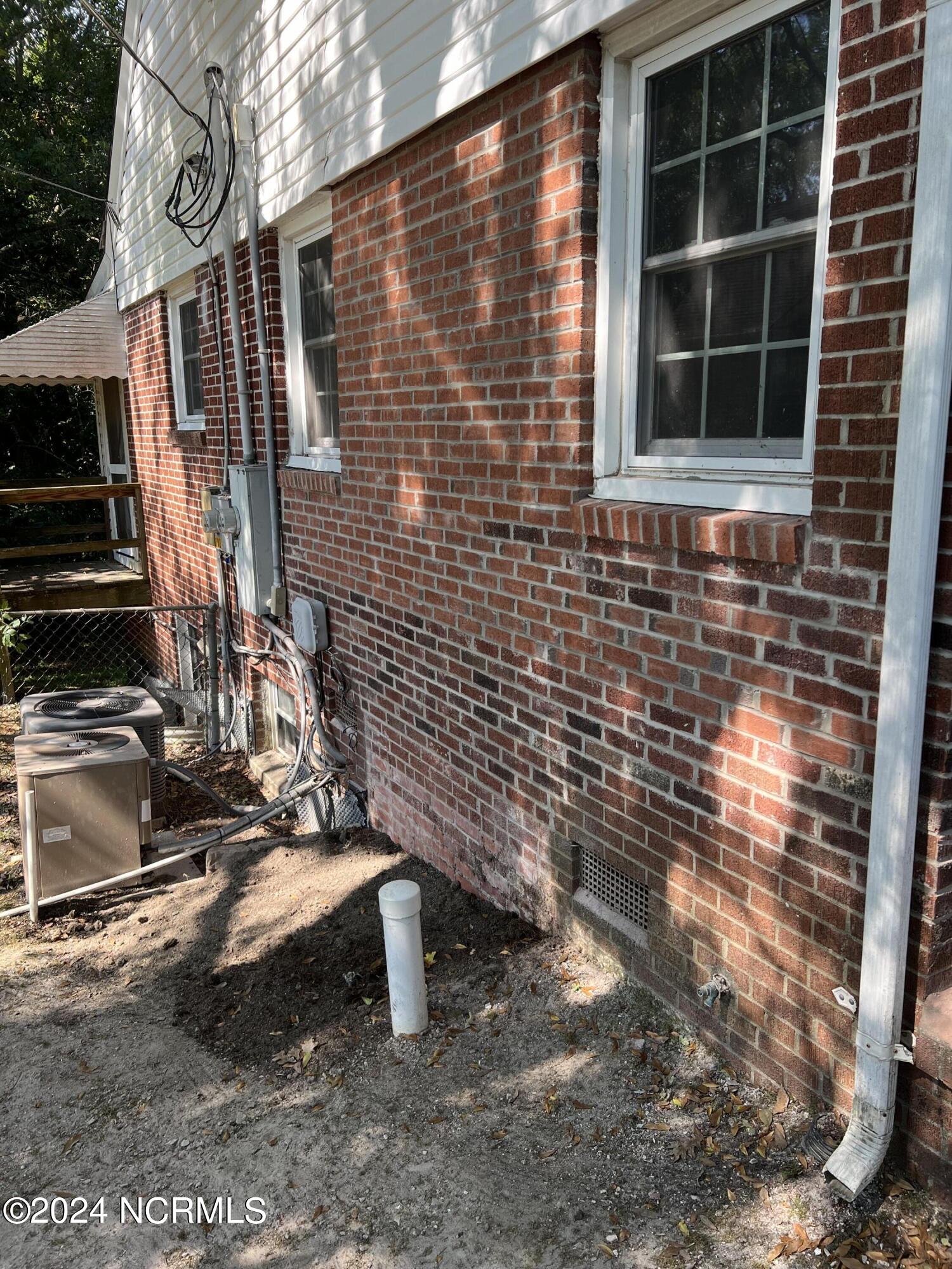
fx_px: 953
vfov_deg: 67.3
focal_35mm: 26
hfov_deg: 53.1
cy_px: 634
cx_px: 476
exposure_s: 1/488
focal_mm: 5.7
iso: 50
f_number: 1.5
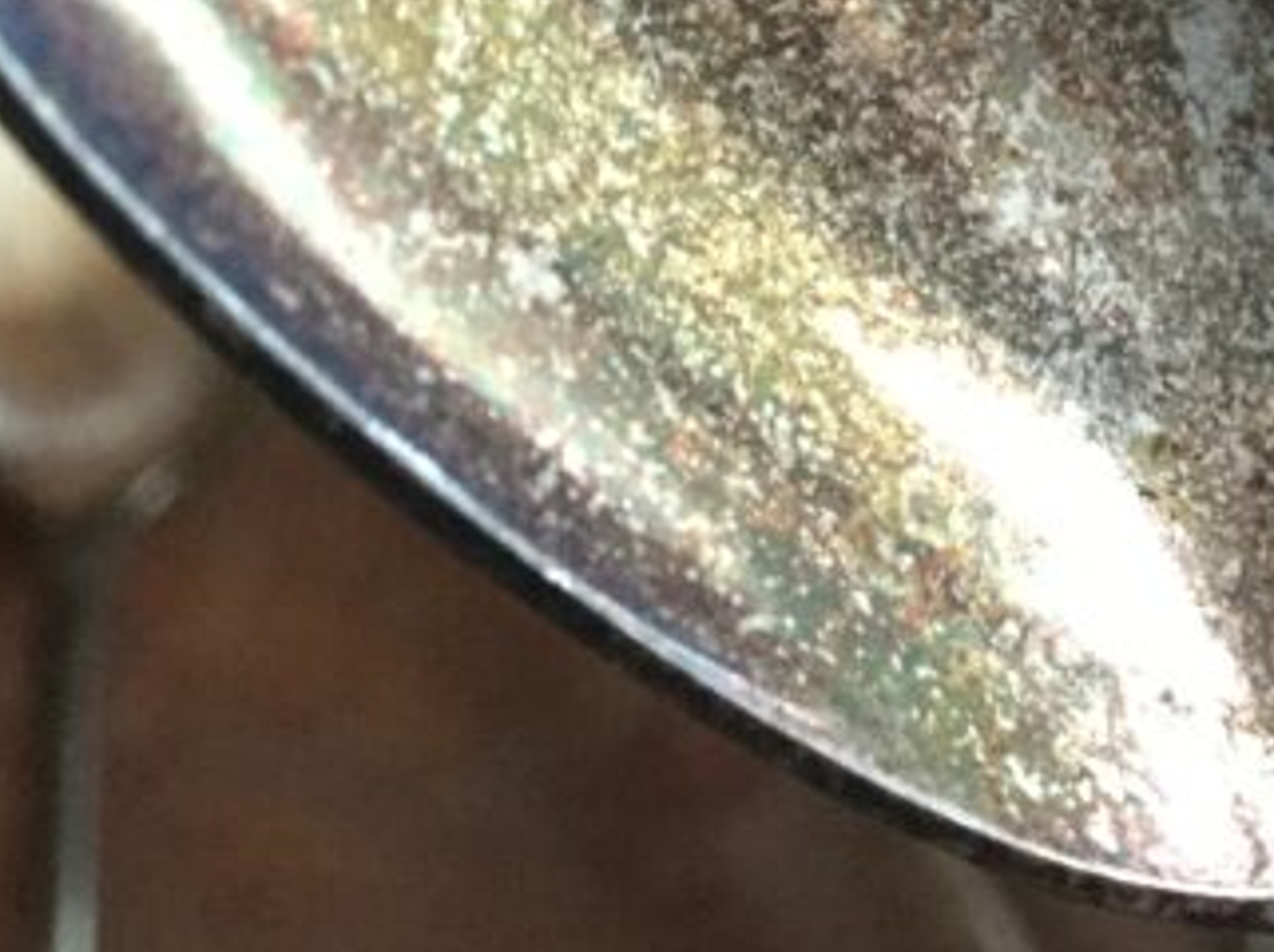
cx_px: 937
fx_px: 3639
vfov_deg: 14.2
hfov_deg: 19.7
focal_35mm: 99
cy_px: -345
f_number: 2.4
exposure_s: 1/30
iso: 125
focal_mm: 3.3
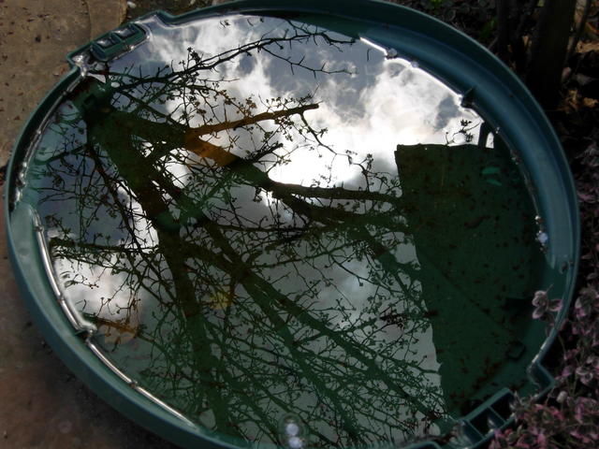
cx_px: 300
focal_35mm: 89
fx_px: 1540
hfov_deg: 22.0
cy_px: 224
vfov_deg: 16.6
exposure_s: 1/111
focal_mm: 18.6
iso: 50
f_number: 4.8
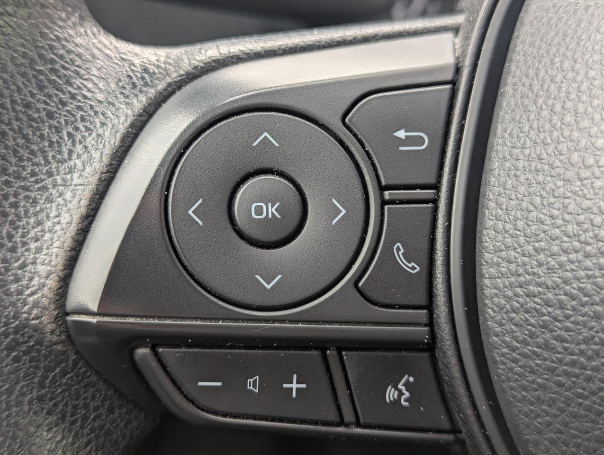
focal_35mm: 48
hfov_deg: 39.6
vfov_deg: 30.3
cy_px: 228
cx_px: 302
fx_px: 839
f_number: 1.85
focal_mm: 6.81
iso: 65
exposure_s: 1/196
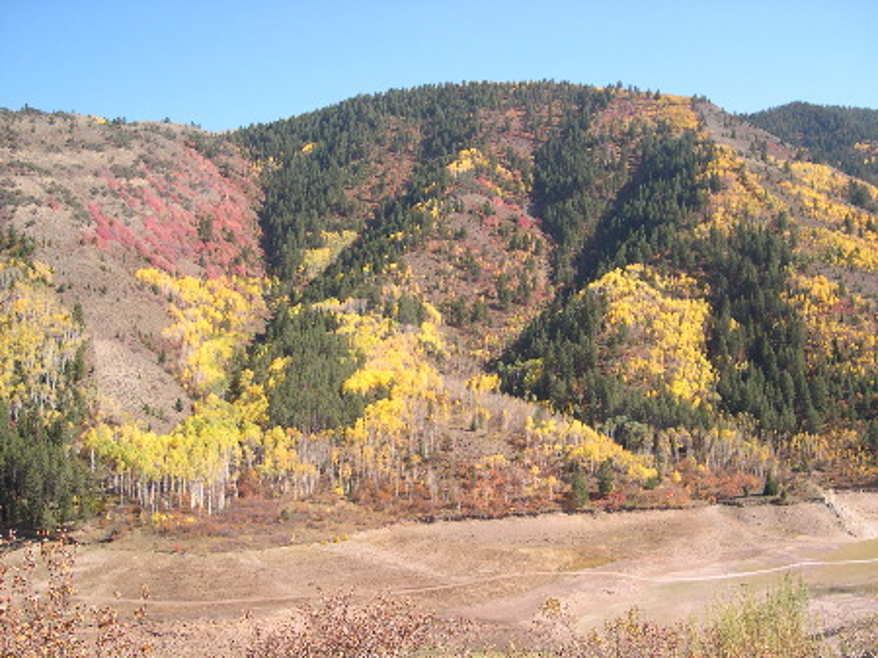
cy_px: 329
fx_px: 963
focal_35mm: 38
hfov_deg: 49.0
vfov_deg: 37.7
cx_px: 439
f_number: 2.8
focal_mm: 8
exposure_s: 1/510
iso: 100
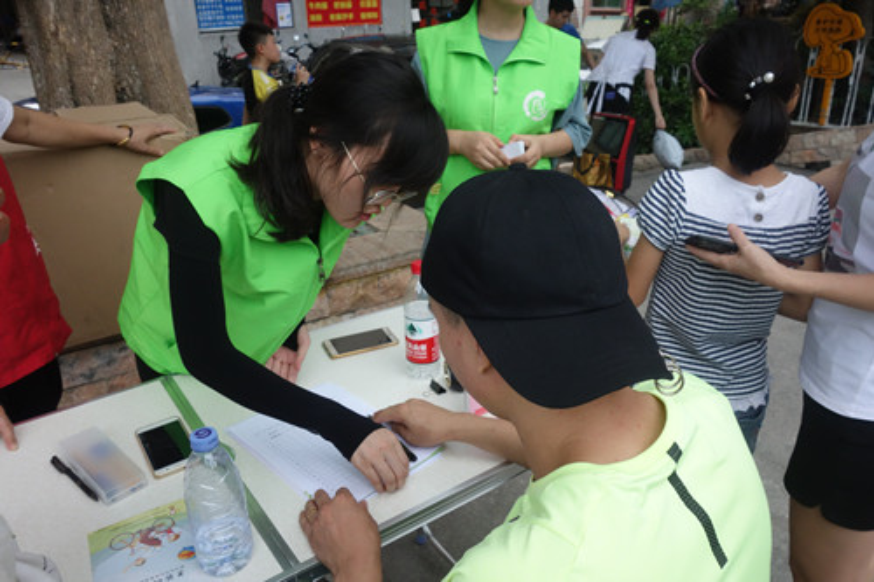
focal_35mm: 28
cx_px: 437
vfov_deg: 46.4
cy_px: 291
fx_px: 680
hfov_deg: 65.5
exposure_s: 1/320
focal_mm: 10.4
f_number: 5.6
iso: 800
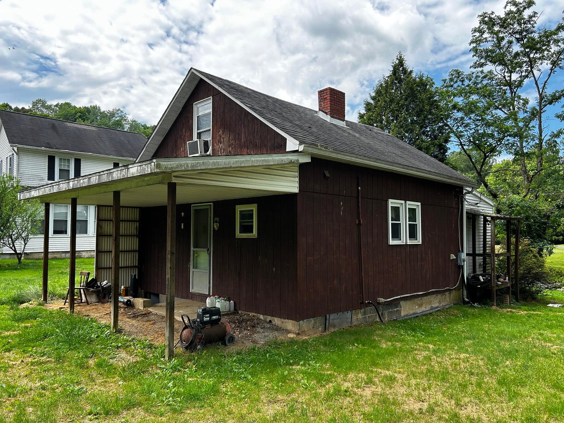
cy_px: 212
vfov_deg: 53.1
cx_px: 282
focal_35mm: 26
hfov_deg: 67.3
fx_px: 424
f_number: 1.5
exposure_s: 1/982
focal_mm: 5.7
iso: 50
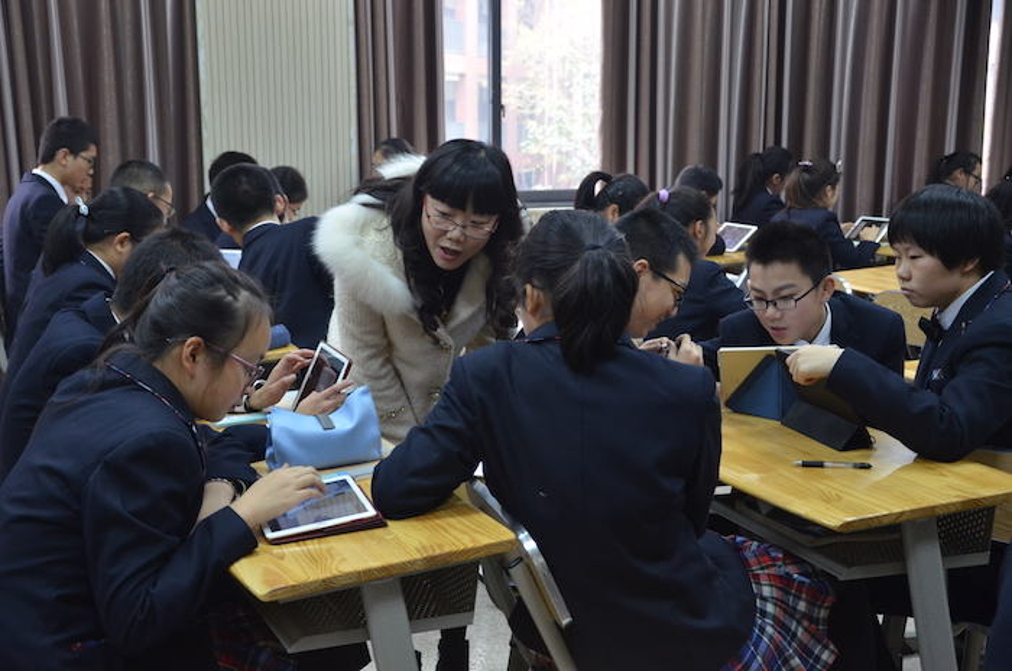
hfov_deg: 38.9
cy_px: 336
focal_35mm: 51
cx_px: 506
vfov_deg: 26.4
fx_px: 1431
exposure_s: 1/30
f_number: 4.2
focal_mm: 34
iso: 800
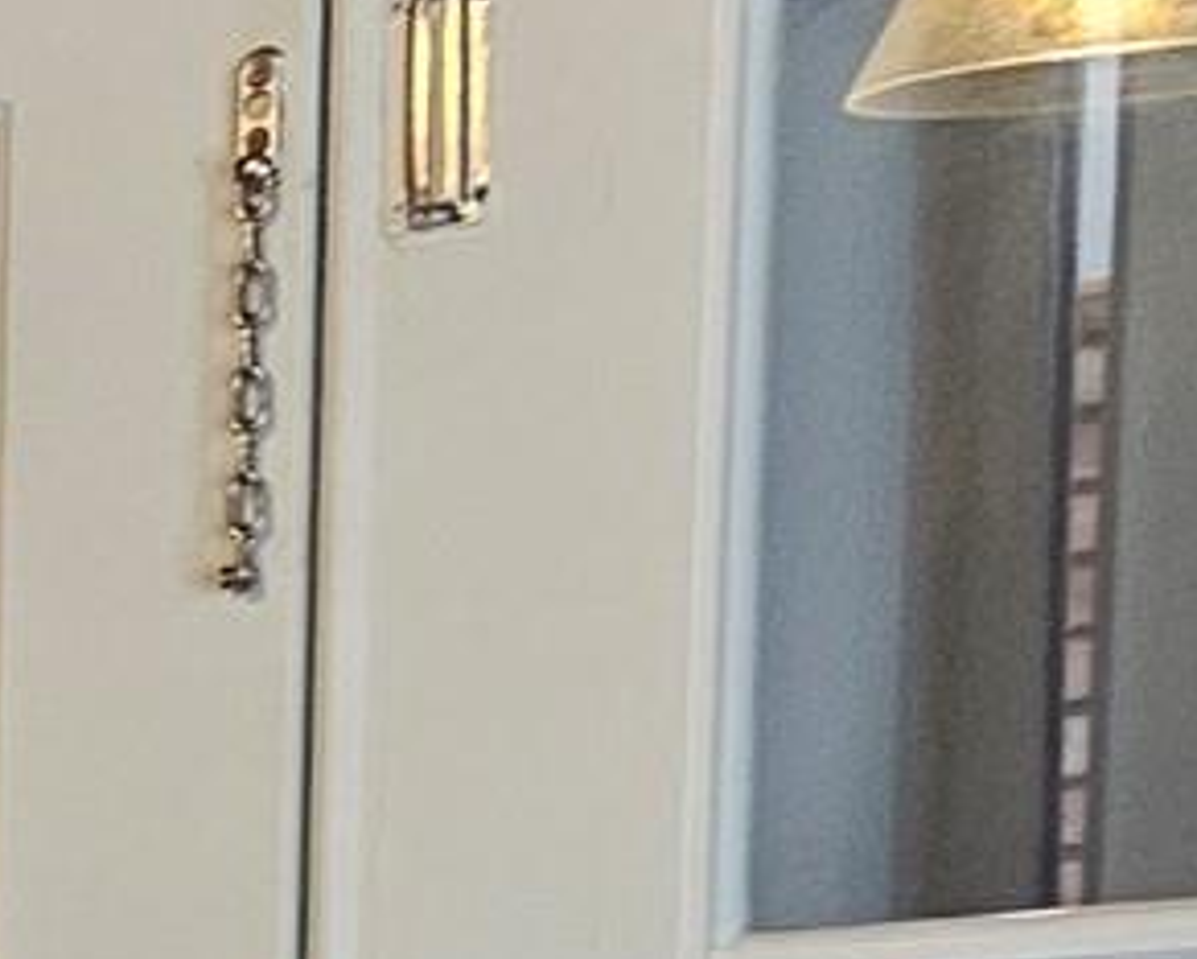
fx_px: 5599
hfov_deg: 9.4
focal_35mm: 158
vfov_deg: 8.8
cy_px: 2334
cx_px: -2472
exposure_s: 1/60
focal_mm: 6.3
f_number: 1.7
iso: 500
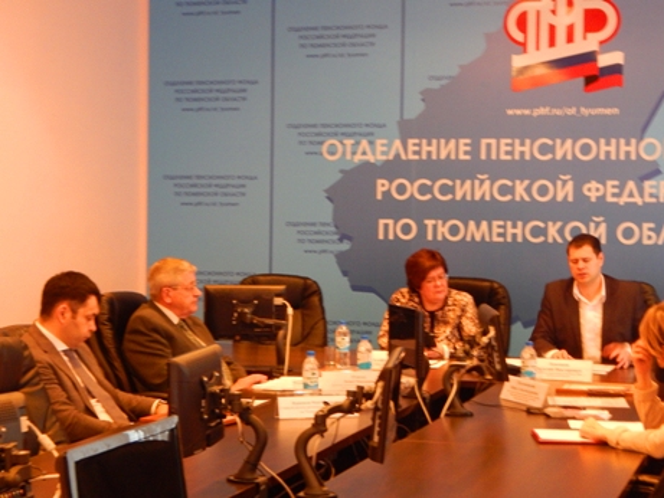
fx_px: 1439
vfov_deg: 19.6
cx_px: 332
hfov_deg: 26.0
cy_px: 249
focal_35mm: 75
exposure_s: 1/8
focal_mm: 13.5
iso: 500
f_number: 4.2
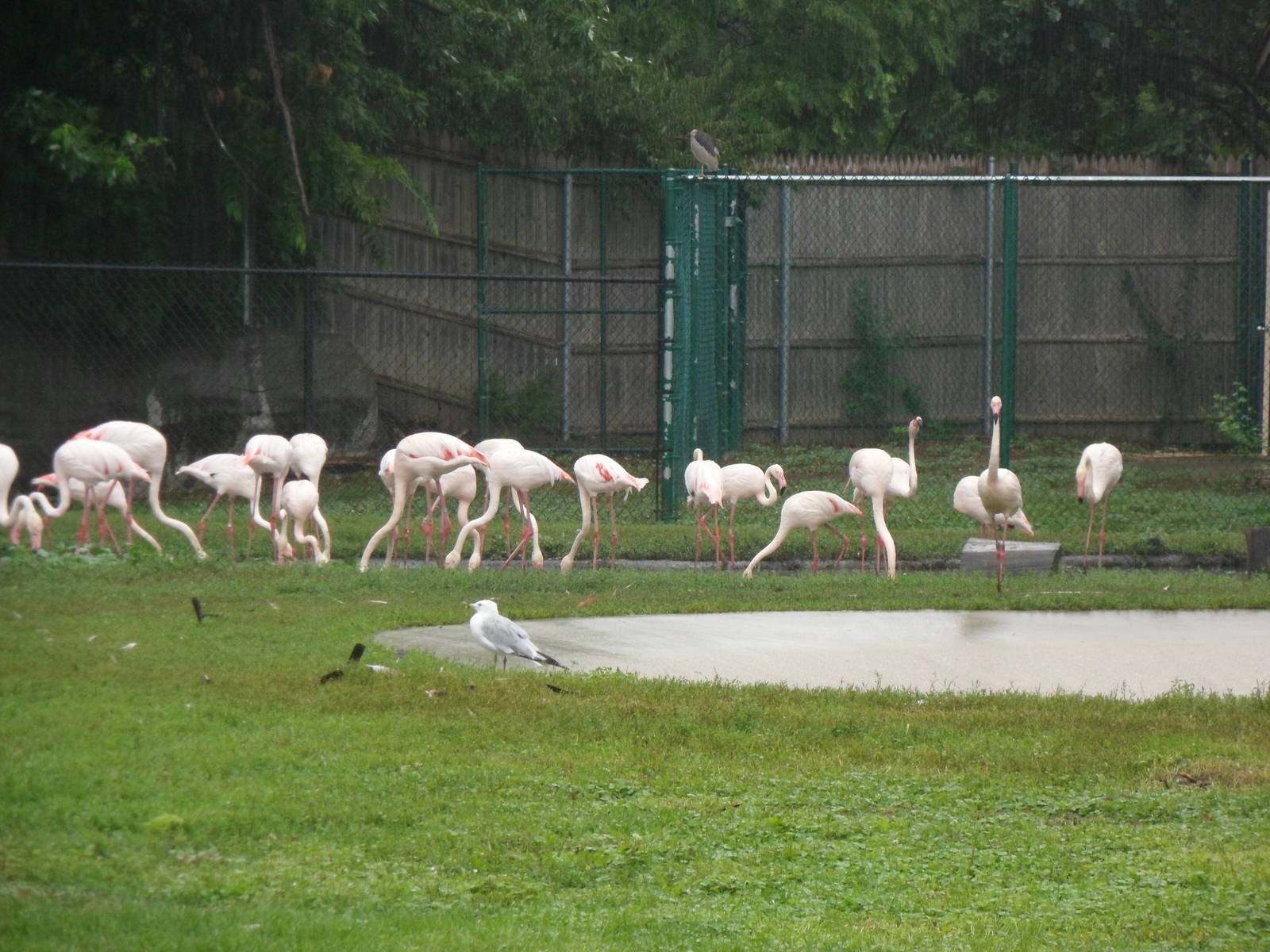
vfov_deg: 7.4
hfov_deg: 9.8
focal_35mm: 201
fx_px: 7374
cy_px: 476
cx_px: 635
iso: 160
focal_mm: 36.2
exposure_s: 1/60
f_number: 5.6
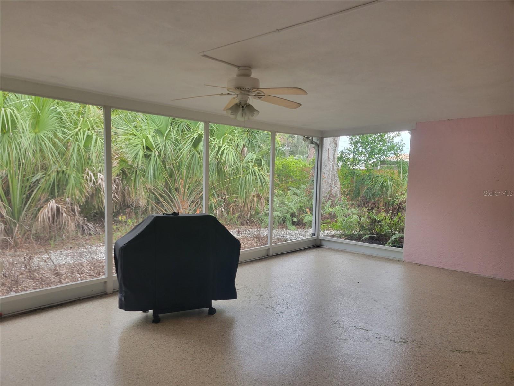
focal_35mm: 26
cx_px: 257
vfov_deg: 53.1
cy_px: 193
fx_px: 386
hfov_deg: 67.3
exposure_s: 1/120
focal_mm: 5.4
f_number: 1.8
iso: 100
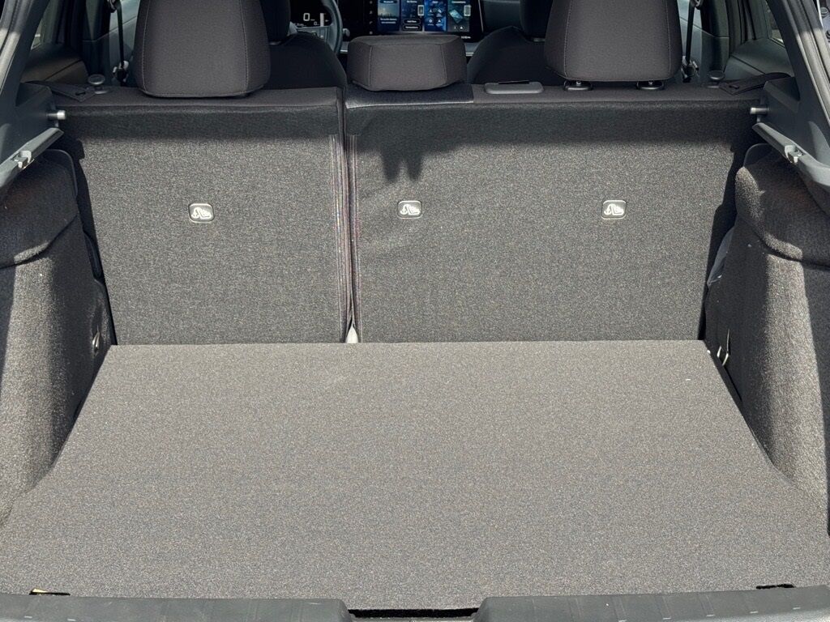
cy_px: 311
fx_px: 1151
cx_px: 415
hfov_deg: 39.7
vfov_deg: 30.3
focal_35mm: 48
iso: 64
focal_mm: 6.76
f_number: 1.78
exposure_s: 1/383
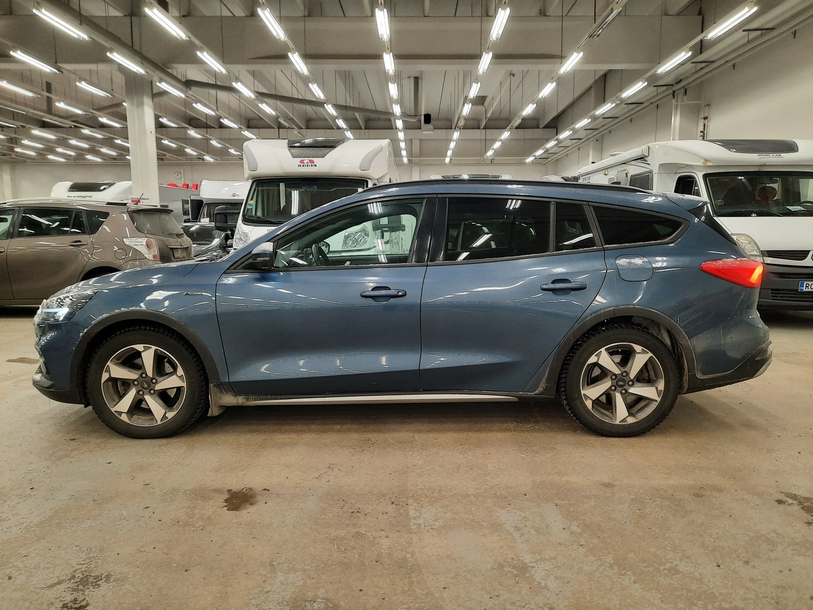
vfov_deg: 54.9
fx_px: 587
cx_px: 406
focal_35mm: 25
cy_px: 305
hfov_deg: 69.4
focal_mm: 4.6
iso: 250
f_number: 2
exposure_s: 1/60
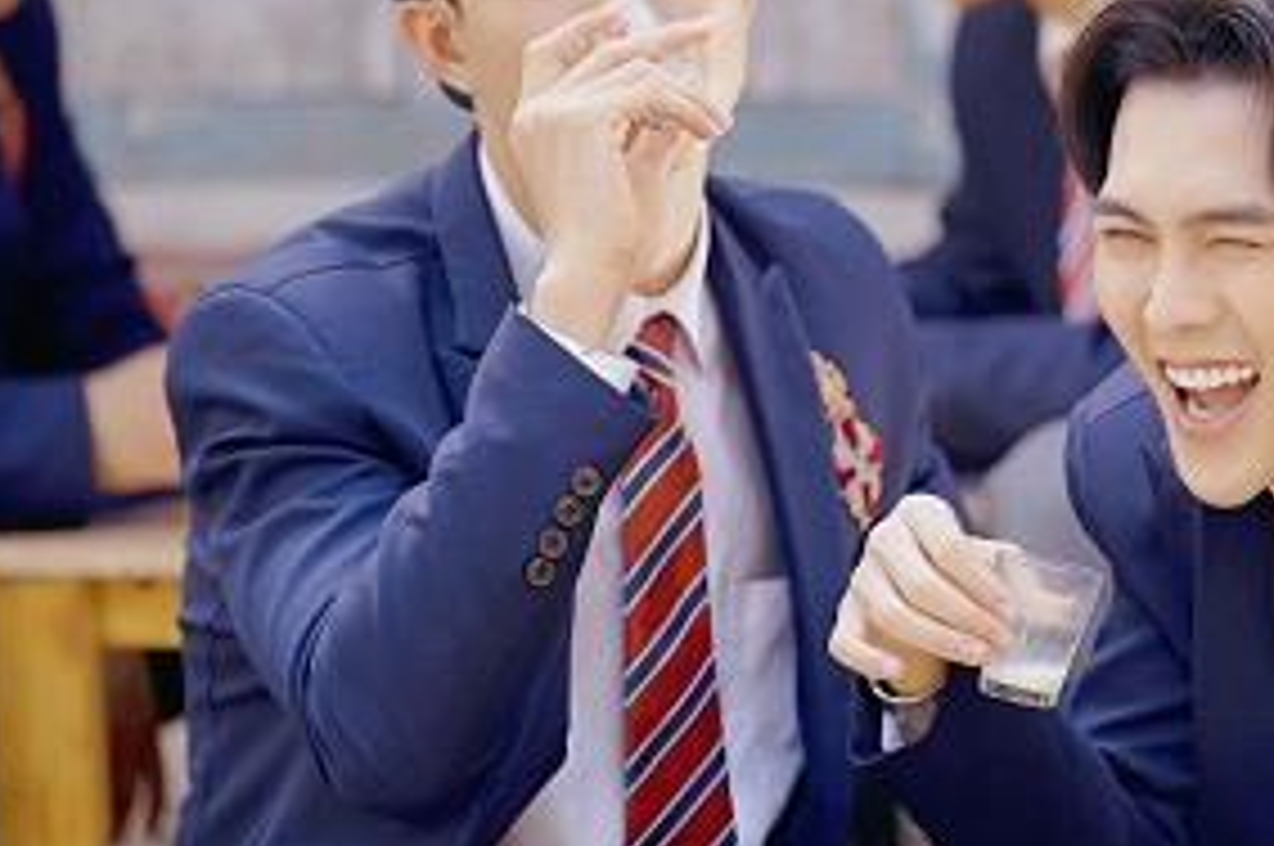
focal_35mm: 356
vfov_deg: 3.9
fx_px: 12584
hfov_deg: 5.8
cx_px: 1224
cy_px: 310
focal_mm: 168
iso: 125
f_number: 2.8
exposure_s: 1/320
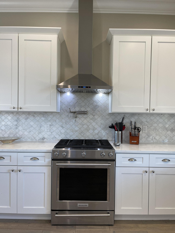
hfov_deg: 53.1
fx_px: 175
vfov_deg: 67.3
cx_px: 88
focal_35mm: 26
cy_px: 116
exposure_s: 1/120
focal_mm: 5.1
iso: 80
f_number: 1.6
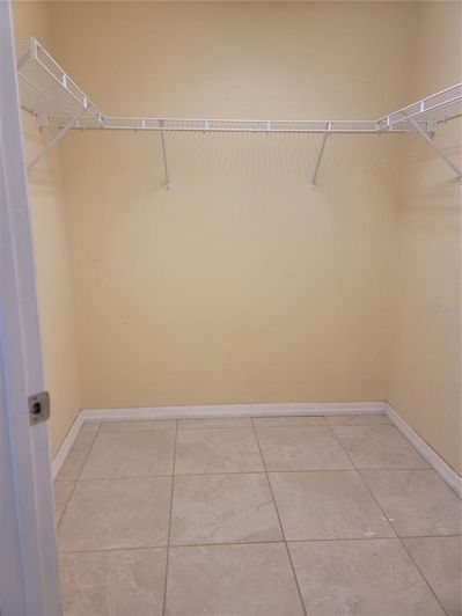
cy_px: 308
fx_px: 445
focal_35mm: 25
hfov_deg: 54.9
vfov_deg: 69.4
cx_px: 231
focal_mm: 7
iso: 160
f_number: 1.8
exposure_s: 1/120
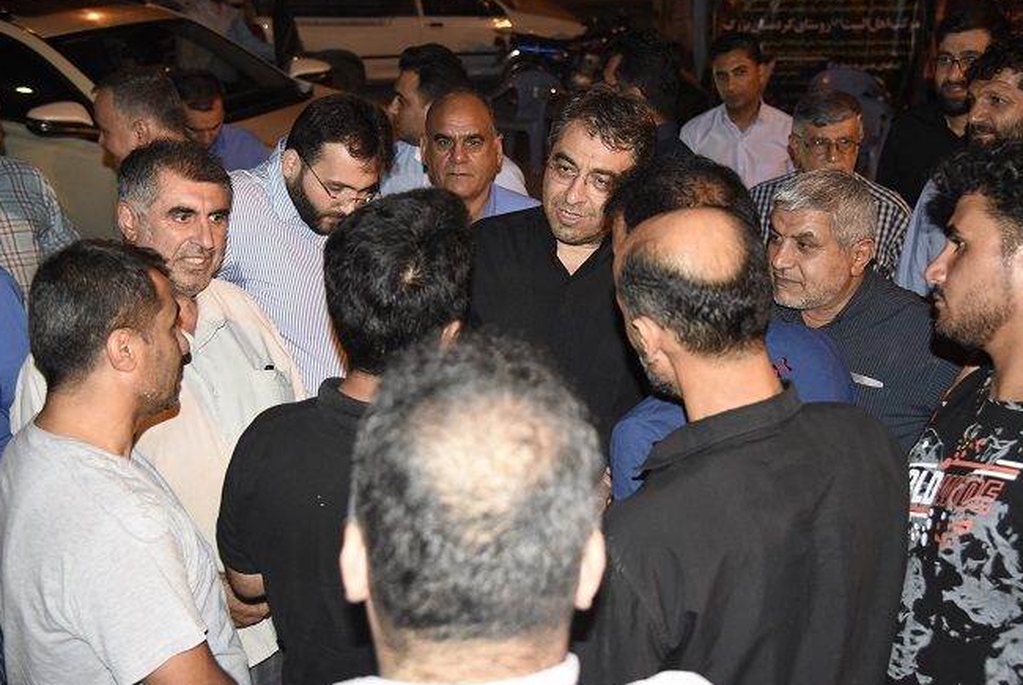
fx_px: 1223
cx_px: 510
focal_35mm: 43
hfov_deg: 45.4
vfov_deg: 31.3
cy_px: 315
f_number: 4
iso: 3200
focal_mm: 38
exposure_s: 1/100
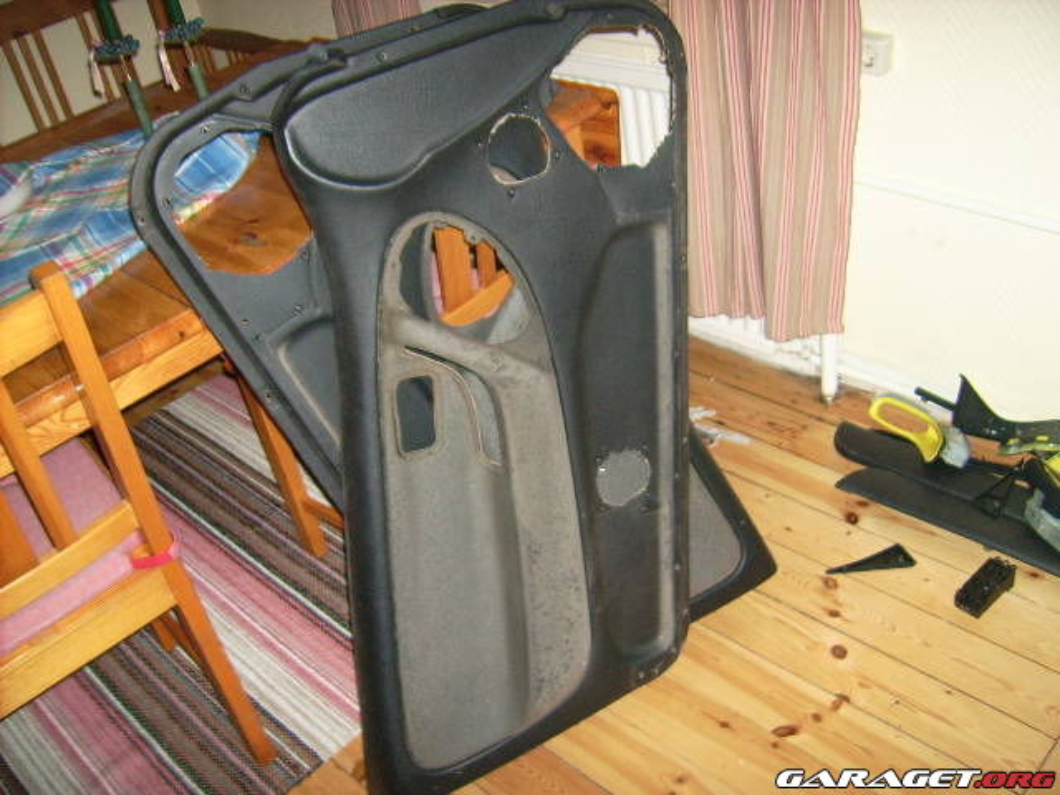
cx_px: 530
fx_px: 1072
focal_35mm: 35
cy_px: 398
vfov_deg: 40.7
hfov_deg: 52.6
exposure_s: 1/60
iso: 100
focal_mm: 5.95
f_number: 2.8
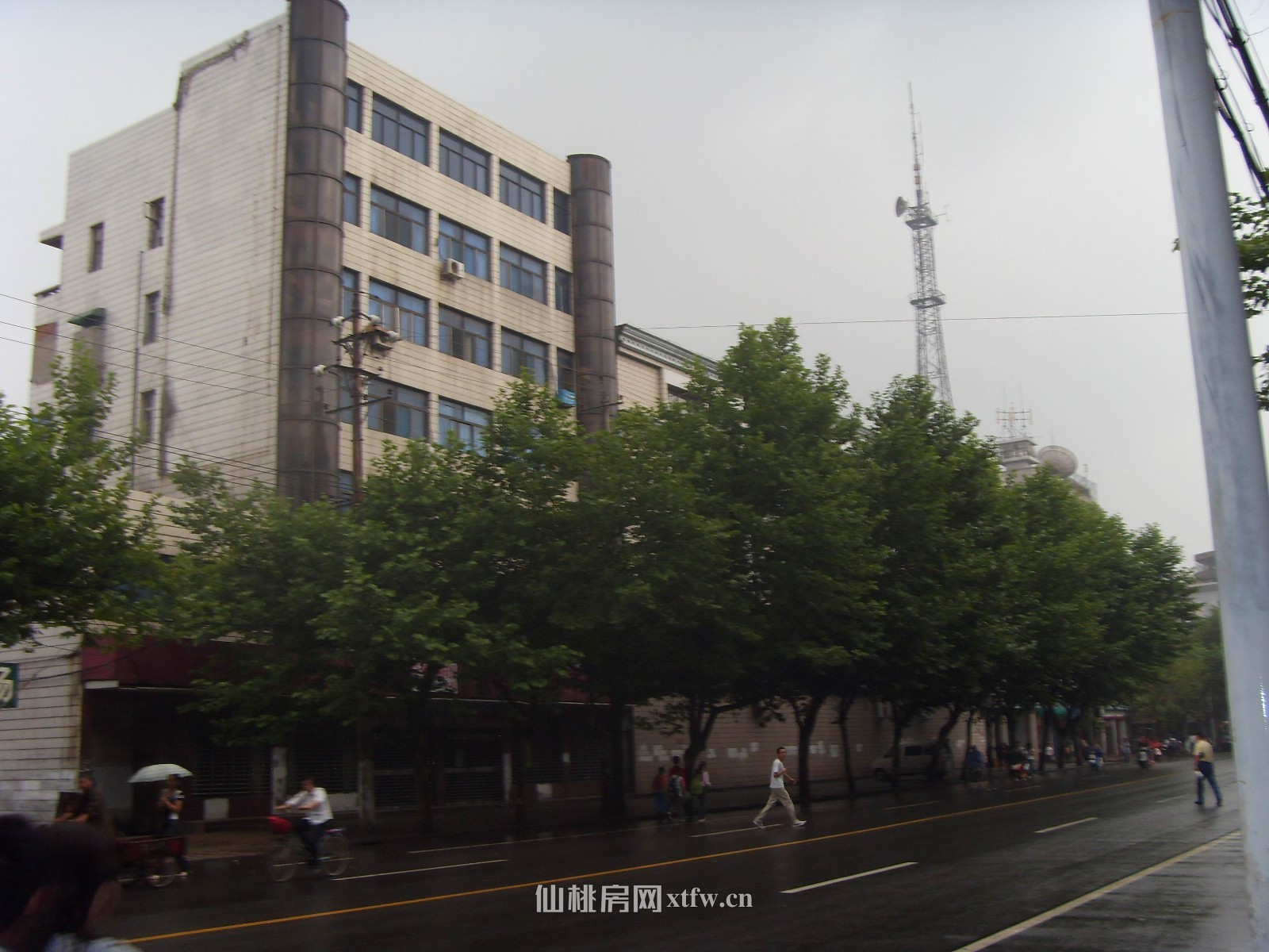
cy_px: 476
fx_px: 1430
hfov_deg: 47.9
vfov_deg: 36.8
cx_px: 634
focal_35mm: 39
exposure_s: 1/45
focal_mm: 6.6
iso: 100
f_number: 3.5
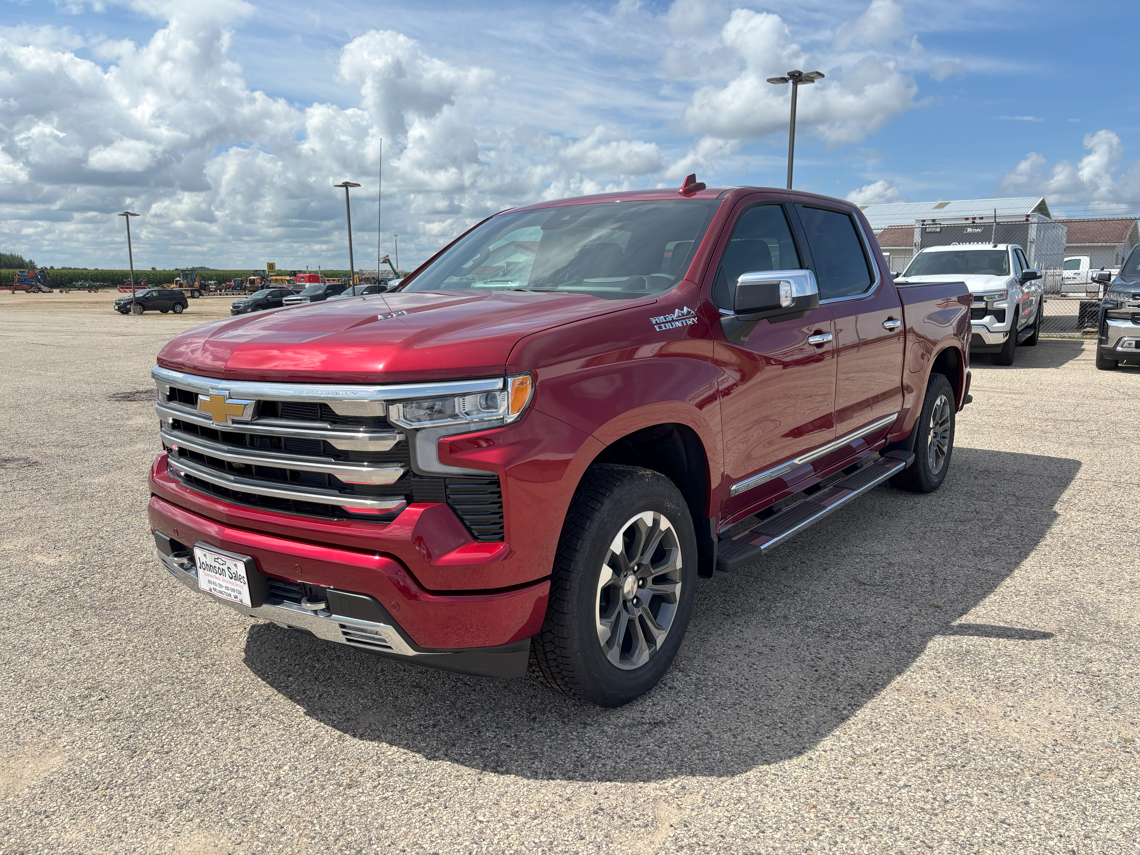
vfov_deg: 53.1
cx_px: 570
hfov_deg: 67.3
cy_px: 428
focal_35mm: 26
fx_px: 856
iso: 50
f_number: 1.6
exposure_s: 1/3937
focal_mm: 5.96
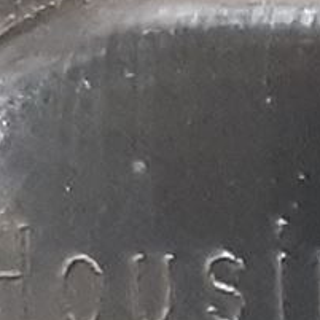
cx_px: 1043
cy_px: 621
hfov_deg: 6.6
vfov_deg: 7.2
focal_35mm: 234
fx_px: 2447
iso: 400
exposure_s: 1/25
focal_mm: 3.93
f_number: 1.7
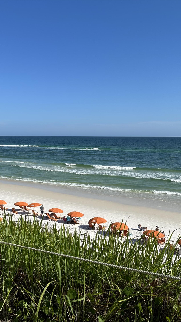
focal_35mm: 35
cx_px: 54
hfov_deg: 33.3
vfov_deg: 56.6
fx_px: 299
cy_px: 161
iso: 80
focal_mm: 6.86
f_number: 1.78
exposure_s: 1/6623
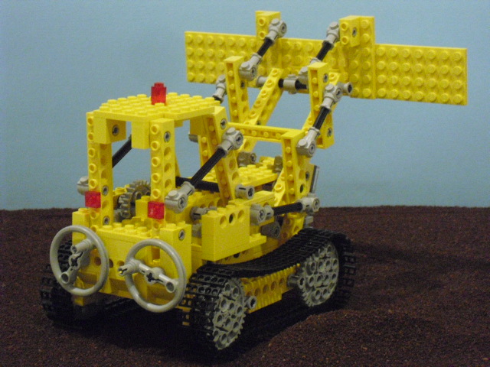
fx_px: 1515
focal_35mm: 107
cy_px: 184
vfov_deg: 13.8
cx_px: 245
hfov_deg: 18.4
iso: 800
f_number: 5.6
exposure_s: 1/10
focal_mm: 18.9
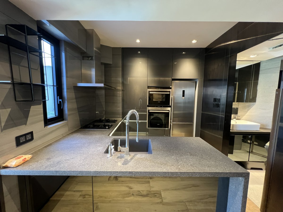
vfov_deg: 89.9
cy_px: 106
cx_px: 142
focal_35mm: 13
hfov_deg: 106.2
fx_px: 106
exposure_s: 1/60
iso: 640
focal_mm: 1.57
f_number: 1.8
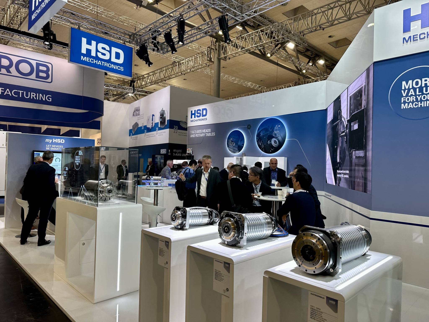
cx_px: 214
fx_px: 297
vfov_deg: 56.8
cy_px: 161
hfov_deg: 71.6
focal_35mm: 24
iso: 50
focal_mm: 6.86
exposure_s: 1/111
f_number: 1.78
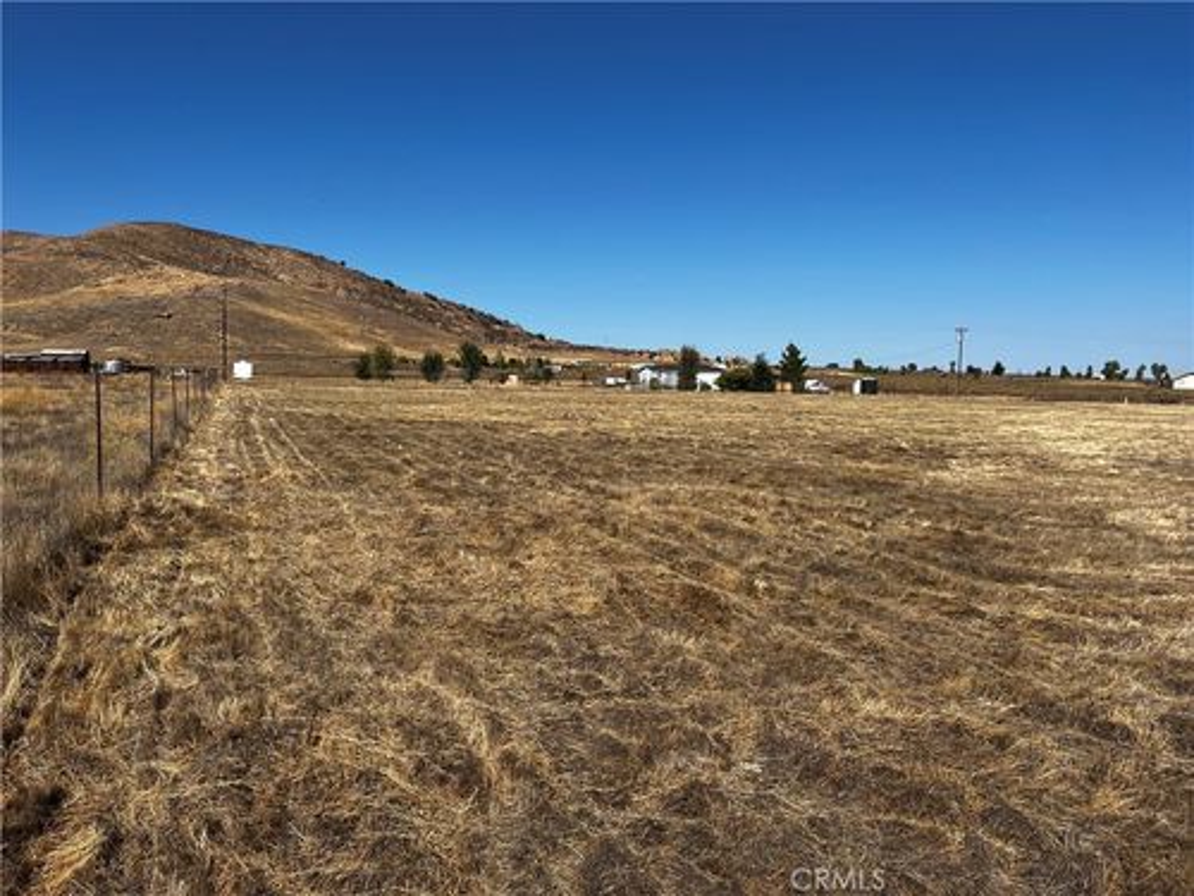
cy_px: 448
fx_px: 897
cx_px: 597
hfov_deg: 67.3
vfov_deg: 53.1
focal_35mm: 26
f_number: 1.6
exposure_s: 1/5556
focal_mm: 5.1
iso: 50
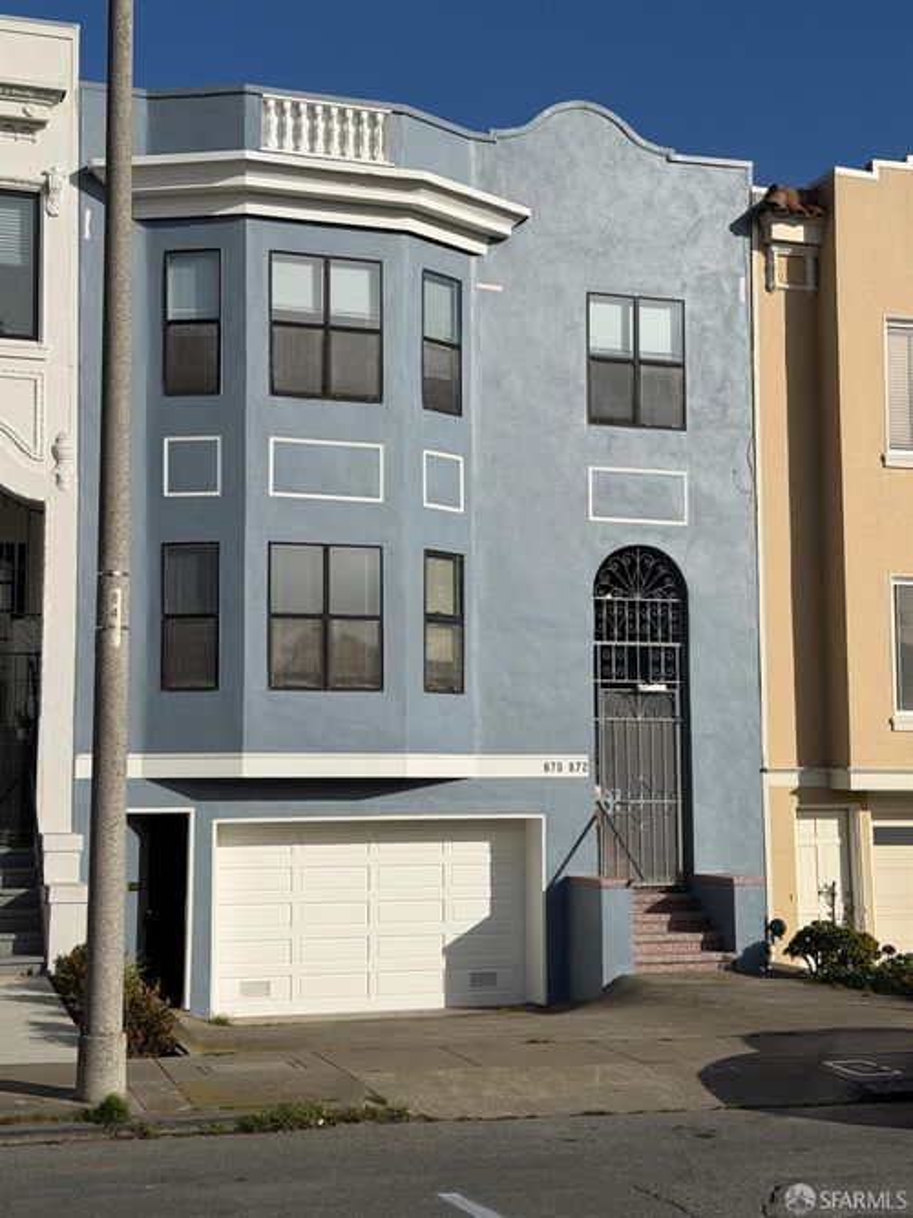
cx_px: 456
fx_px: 1689
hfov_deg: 30.3
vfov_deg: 39.7
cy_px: 609
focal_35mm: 48
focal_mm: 6.76
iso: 64
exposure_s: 1/11364
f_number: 1.78
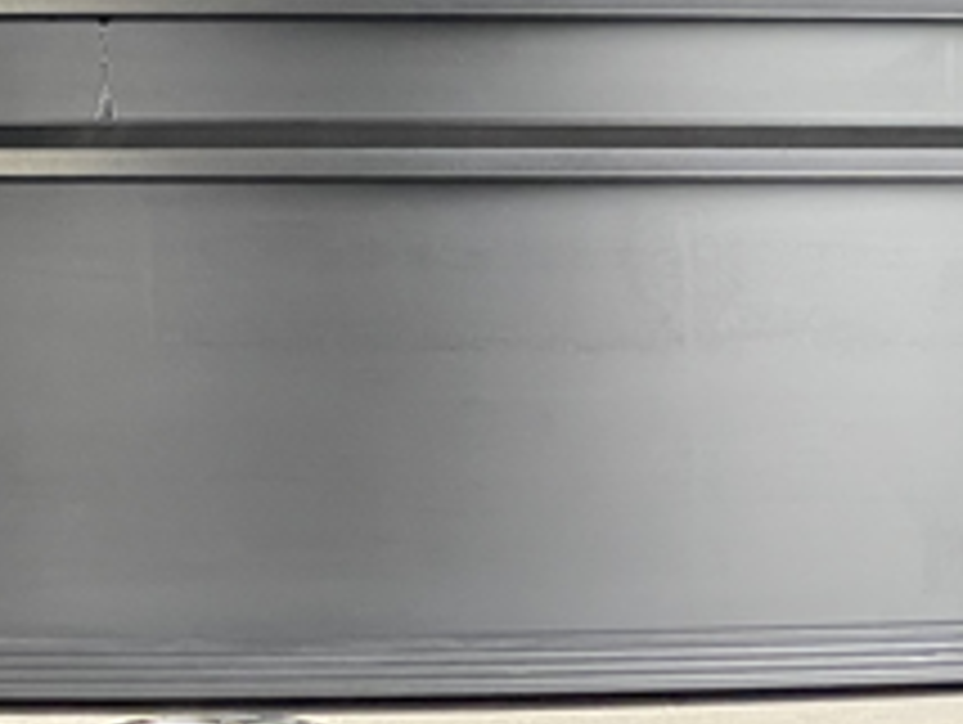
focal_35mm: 239
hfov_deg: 8.3
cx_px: 284
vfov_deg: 6.2
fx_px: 6656
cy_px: 36
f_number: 2.2
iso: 200
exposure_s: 1/80
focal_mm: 7.5
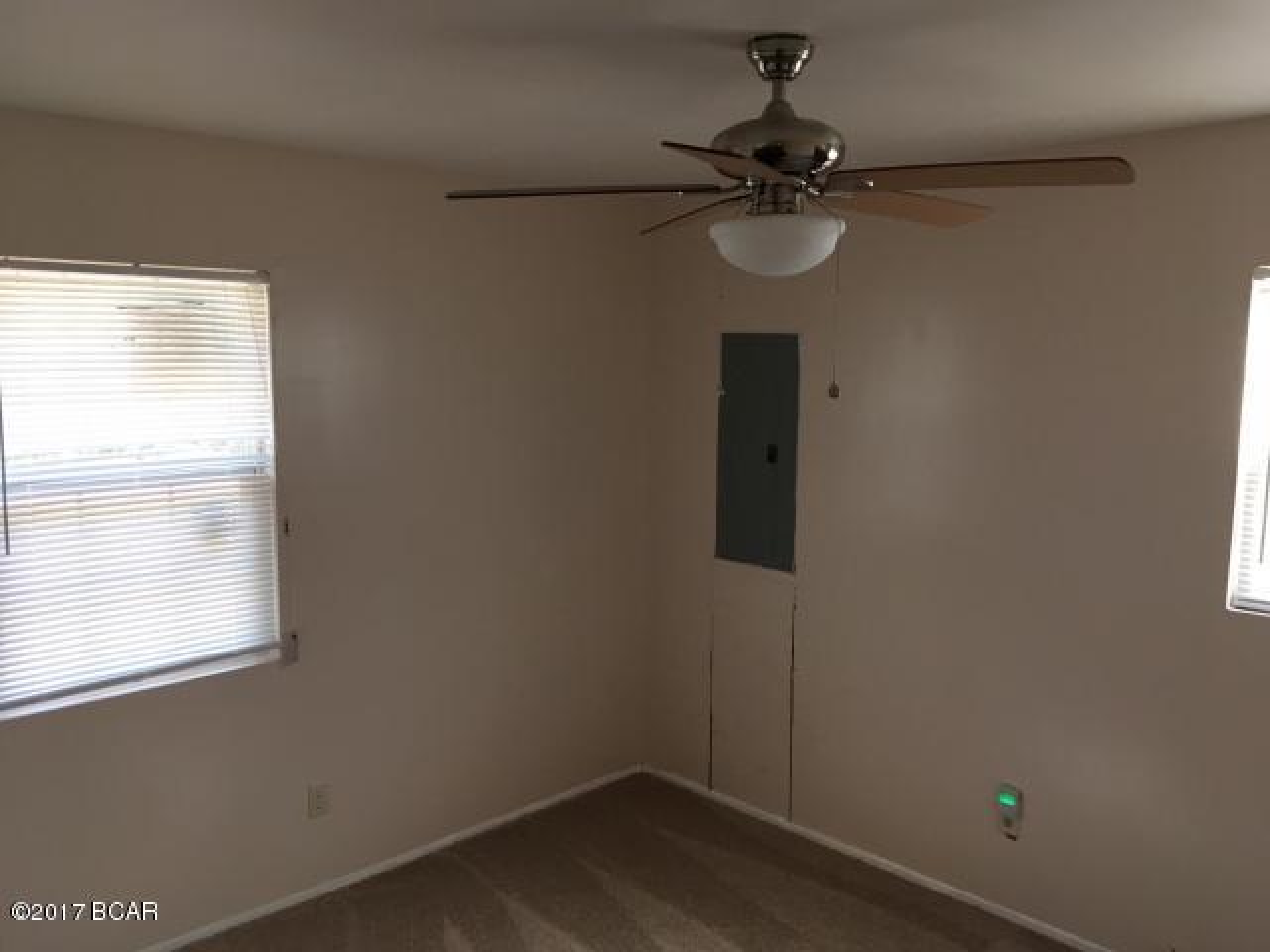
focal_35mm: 29
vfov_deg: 48.2
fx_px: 1064
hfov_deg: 61.7
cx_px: 635
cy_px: 476
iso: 64
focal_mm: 4.15
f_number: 2.2
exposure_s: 1/30
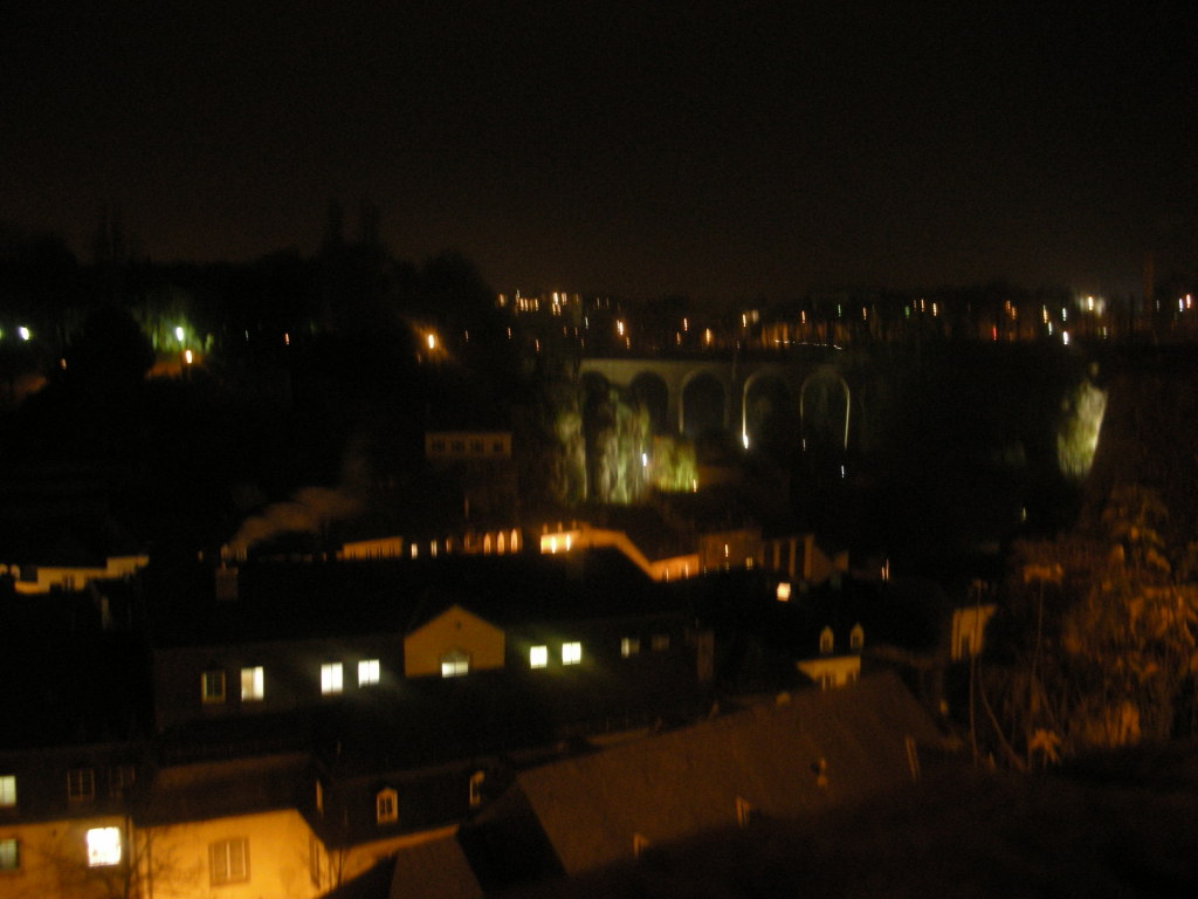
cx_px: 599
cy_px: 450
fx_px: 1211
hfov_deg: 52.6
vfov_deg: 40.7
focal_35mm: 35
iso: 200
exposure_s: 2
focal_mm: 5.8
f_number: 3
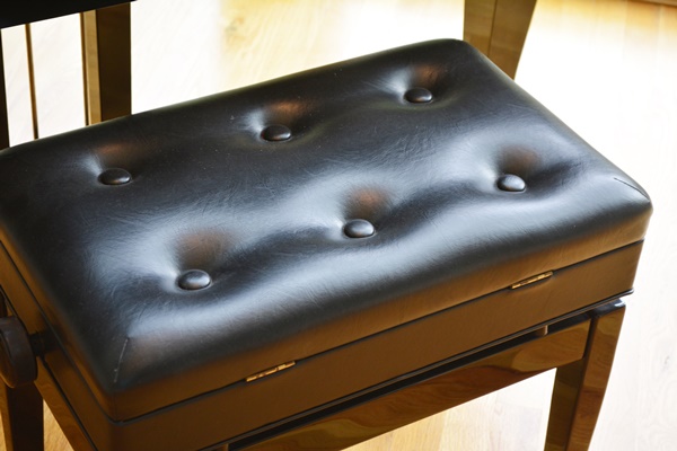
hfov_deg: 27.0
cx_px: 338
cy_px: 226
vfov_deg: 18.2
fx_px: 1410
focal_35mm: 75
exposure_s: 1/60
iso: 560
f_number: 5.6
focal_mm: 50
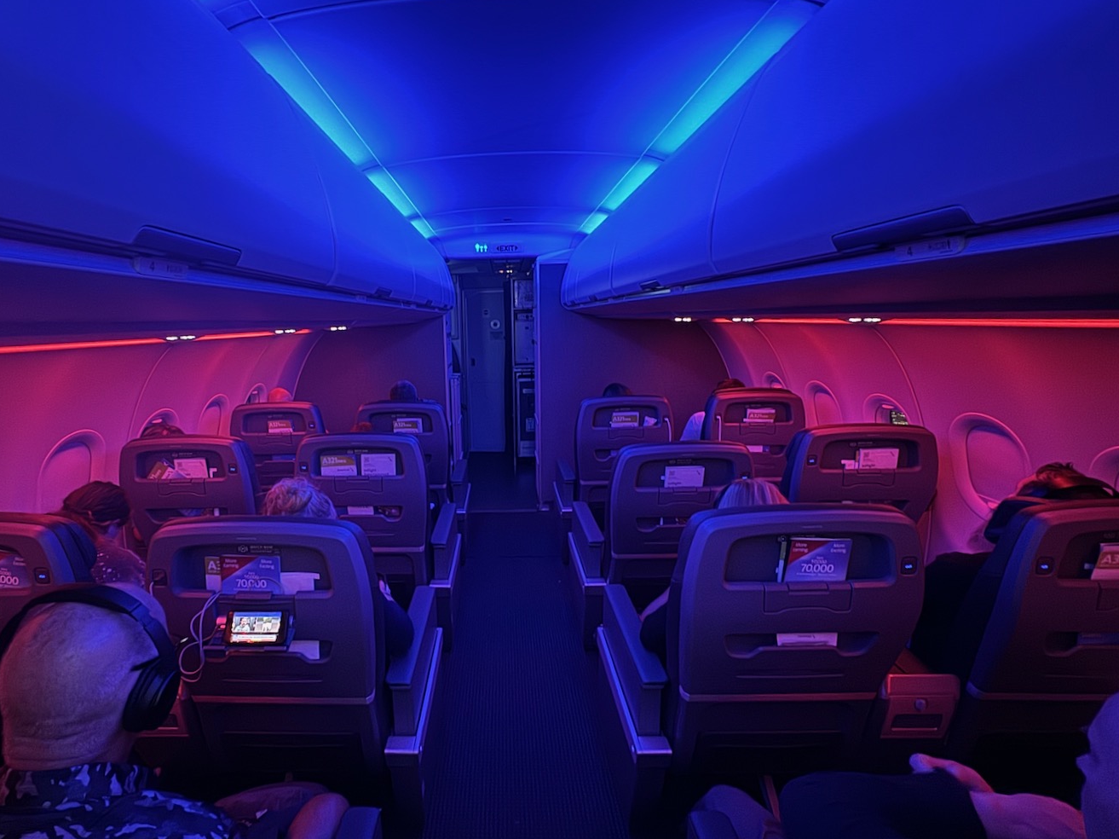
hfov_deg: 94.0
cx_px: 485
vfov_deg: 78.1
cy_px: 432
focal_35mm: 16
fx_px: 517
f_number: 2.2
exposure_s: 1/8
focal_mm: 2.22
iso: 500
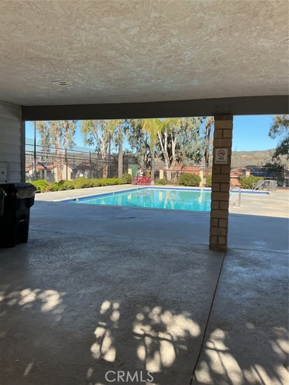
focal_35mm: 29
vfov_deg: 61.7
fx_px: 323
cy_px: 192
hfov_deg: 48.2
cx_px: 144
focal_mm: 3
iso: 25
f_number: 1.8
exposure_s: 1/700
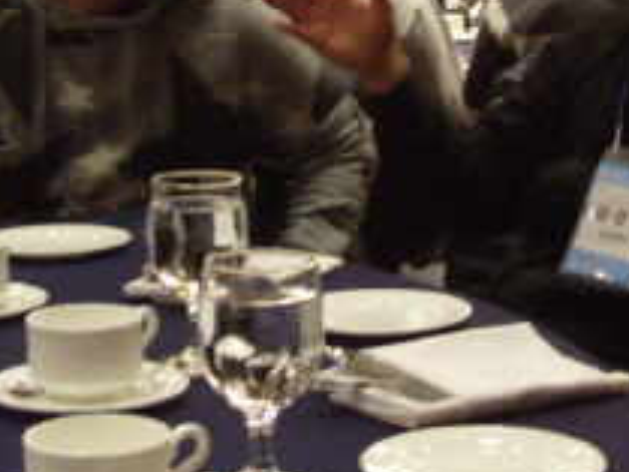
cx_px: 310
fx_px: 1945
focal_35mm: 107
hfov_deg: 18.4
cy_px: 81
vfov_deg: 13.8
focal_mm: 7.8
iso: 200
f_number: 2.8
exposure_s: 1/8
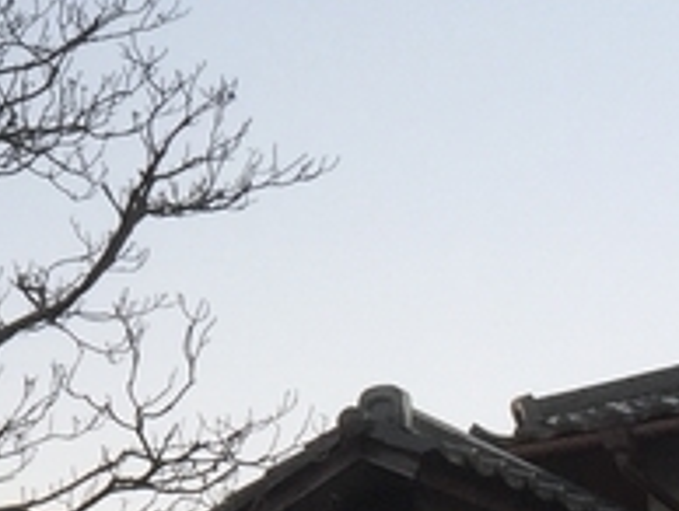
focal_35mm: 153
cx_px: -224
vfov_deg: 9.6
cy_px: -18
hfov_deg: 12.5
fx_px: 3005
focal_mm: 4.15
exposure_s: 1/40
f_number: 2.2
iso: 32
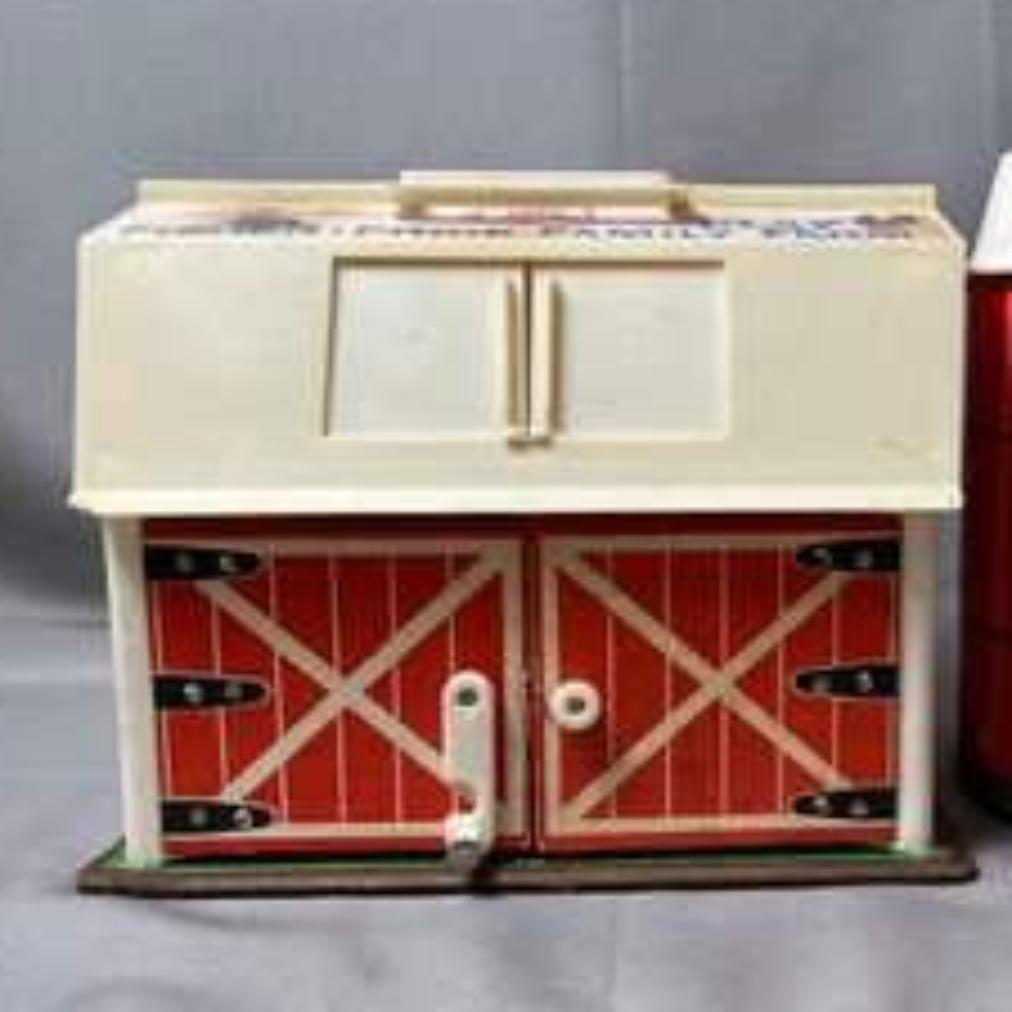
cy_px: 510
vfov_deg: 47.2
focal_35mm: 35
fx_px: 1158
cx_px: 704
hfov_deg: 46.2
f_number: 1.5
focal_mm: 5.7
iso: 80
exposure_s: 1/120
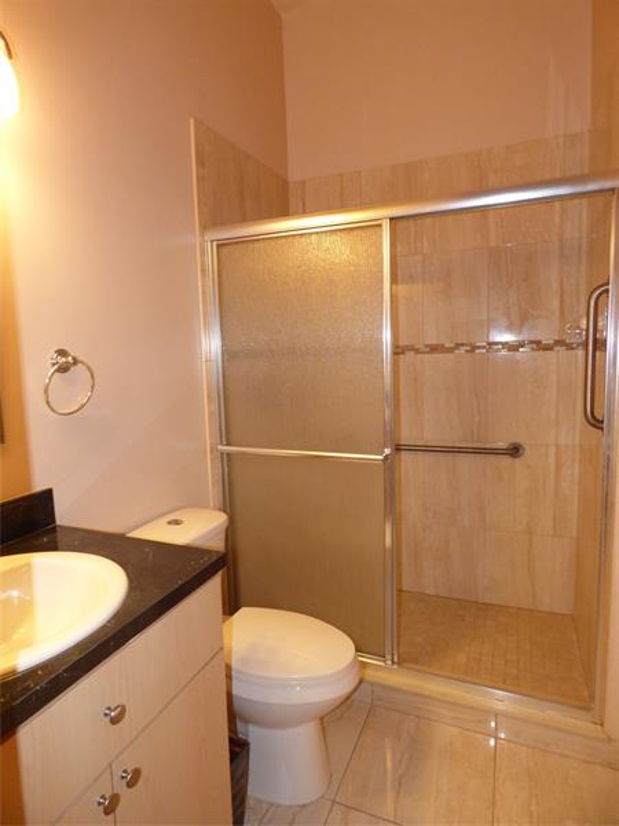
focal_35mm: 20
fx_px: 477
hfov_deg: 66.0
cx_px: 310
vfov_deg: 81.7
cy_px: 413
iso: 320
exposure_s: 1/50
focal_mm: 3.58
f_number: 3.2
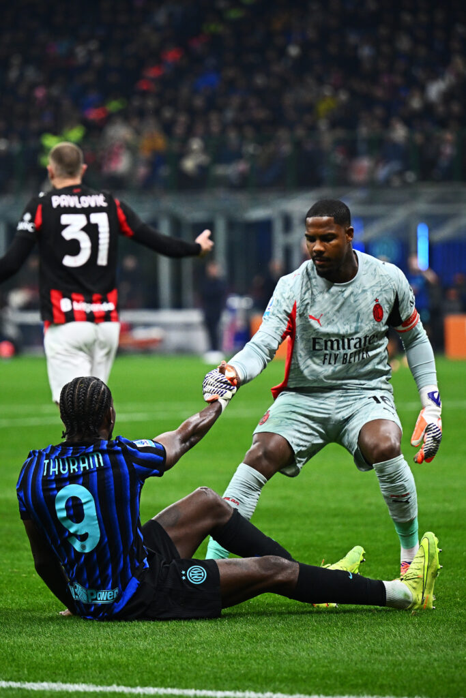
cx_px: 233
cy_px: 349
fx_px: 2814
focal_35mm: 145
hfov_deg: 9.5
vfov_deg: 14.2
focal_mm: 145
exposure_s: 1/1600
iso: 2000
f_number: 2.8
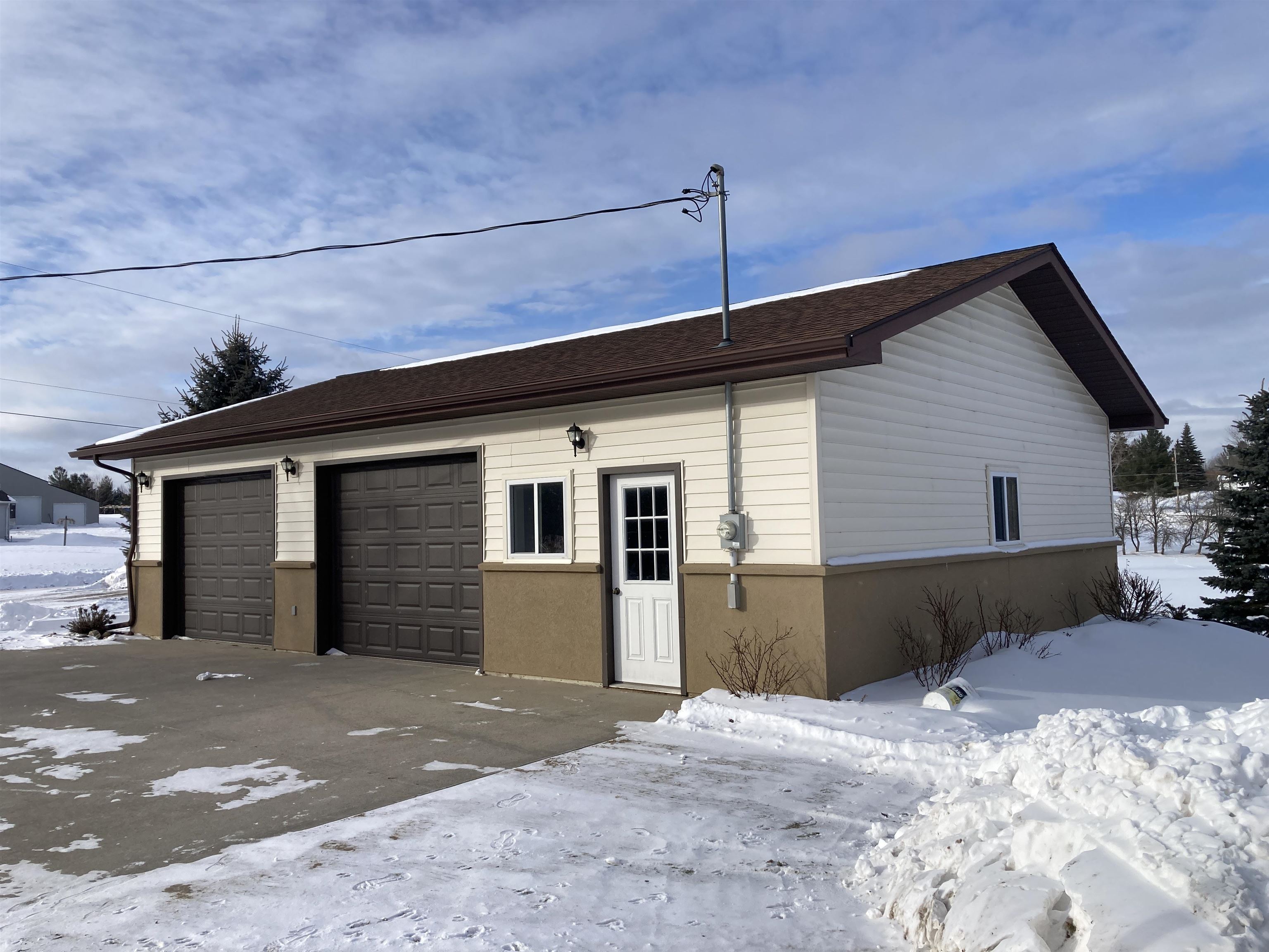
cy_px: 476
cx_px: 634
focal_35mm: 28
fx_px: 1026
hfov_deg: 63.4
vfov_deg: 49.7
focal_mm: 3.99
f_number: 1.8
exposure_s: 1/2558
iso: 20
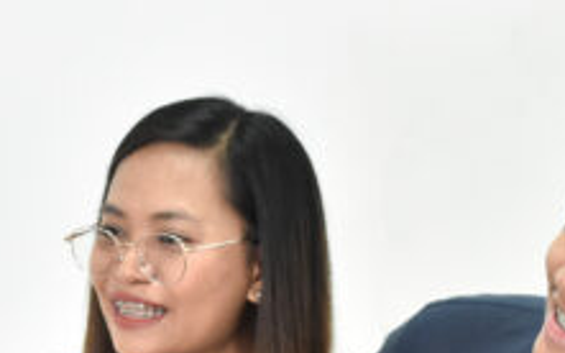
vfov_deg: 4.9
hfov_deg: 7.9
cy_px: 629
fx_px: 4095
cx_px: 164
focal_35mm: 266
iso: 1600
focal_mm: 50
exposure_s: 1/200
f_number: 2.8
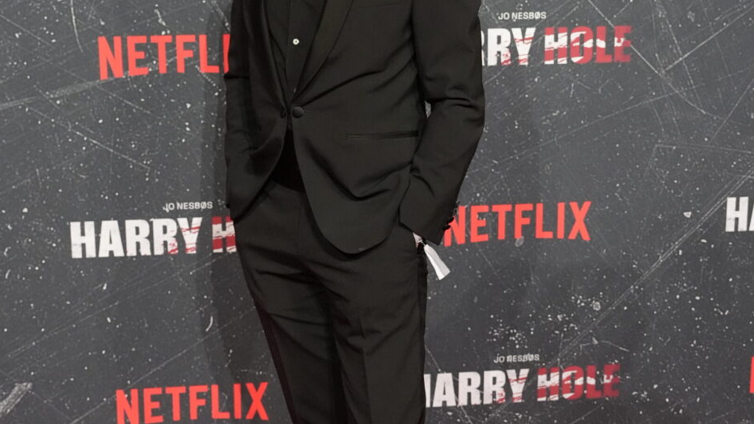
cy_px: 181
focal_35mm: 60
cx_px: 383
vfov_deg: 20.0
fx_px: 1199
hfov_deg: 34.9
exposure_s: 1/160
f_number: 4
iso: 5000
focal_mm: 36
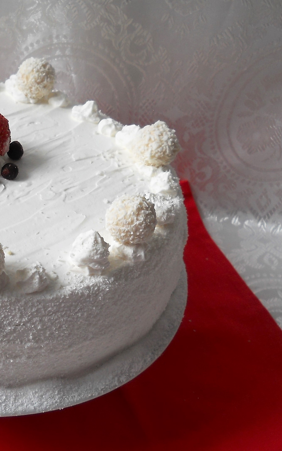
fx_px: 713
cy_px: 225
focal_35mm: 58
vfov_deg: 35.1
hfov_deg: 21.4
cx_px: -12
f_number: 3.1
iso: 80
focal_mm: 6.72
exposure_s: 1/50
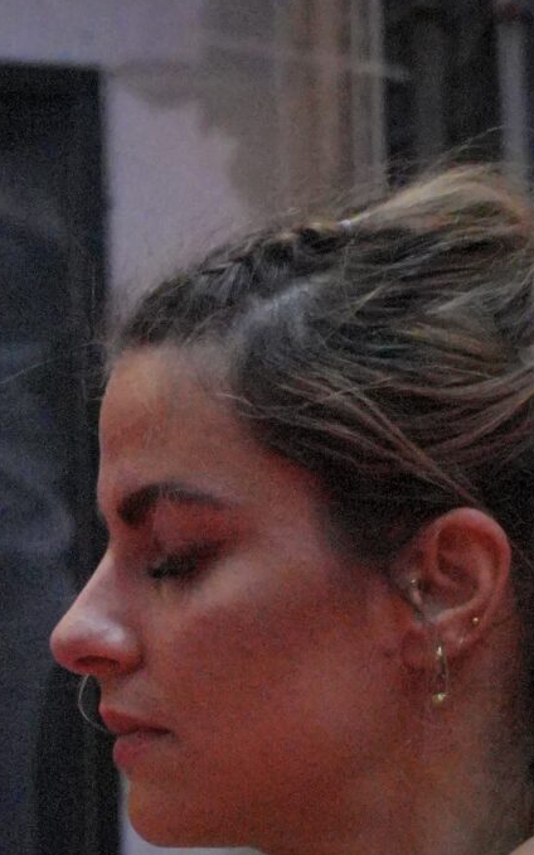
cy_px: 1317
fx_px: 5912
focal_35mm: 254
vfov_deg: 8.1
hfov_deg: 5.1
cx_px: -188
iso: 2500
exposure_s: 1/125
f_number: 5.6
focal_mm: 44
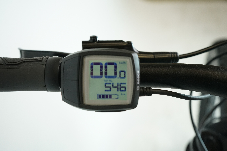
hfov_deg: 43.6
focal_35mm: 45
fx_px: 284
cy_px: 75
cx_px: 111
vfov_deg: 29.9
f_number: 5.6
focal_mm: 44
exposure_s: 1/200
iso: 2000
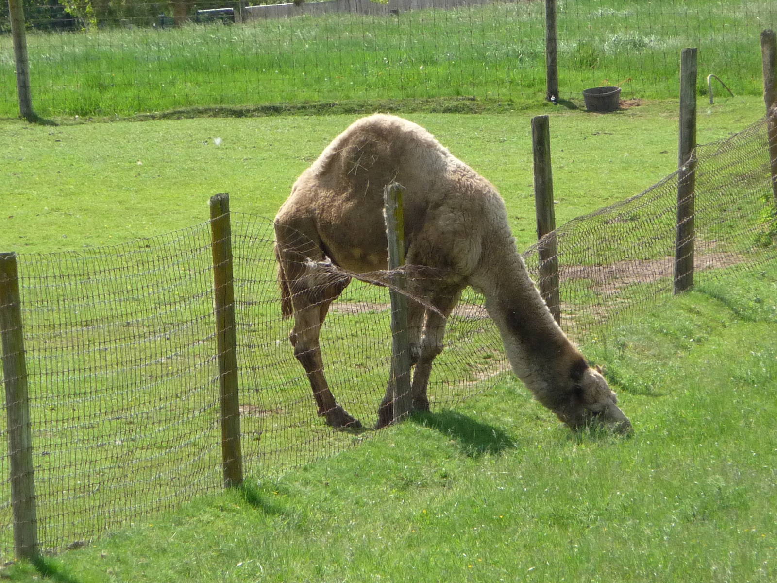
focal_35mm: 472
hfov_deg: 4.2
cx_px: 388
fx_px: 10595
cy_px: 292
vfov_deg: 3.2
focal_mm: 47
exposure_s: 1/500
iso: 200
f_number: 4.9
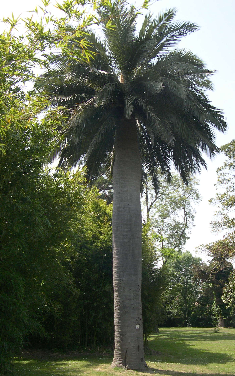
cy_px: 190
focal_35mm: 41
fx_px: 420
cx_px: 143
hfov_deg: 31.2
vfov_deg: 48.2
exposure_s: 1/108
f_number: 7.6
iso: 100
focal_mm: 8
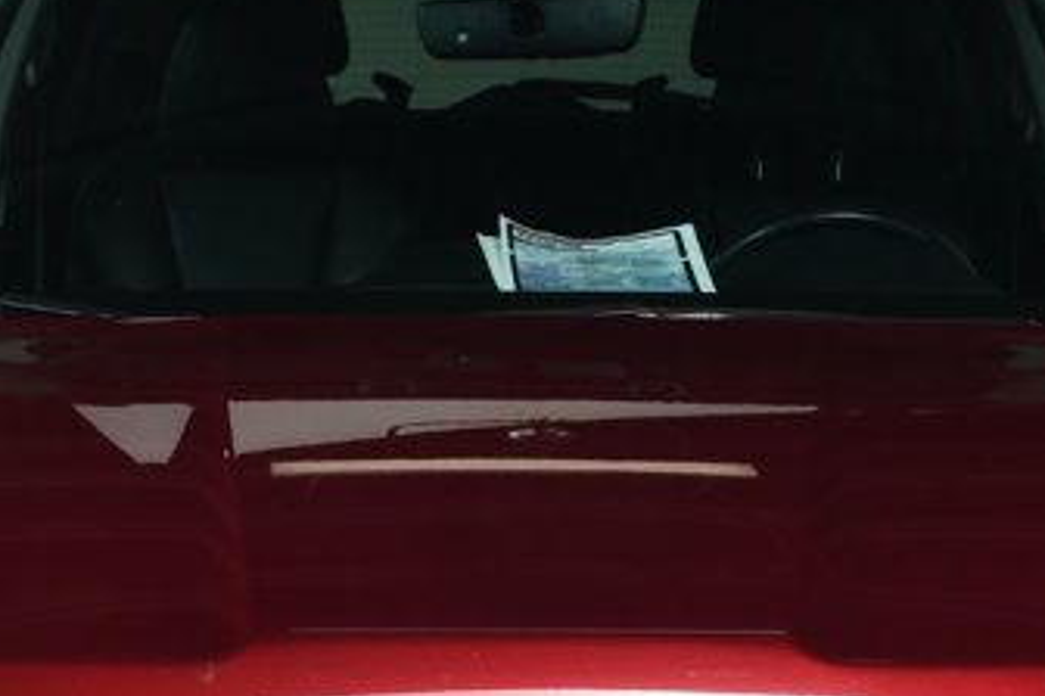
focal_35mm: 122
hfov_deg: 16.8
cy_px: 767
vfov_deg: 11.1
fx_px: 3541
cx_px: 495
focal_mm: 27
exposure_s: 1/160
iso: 100
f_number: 13
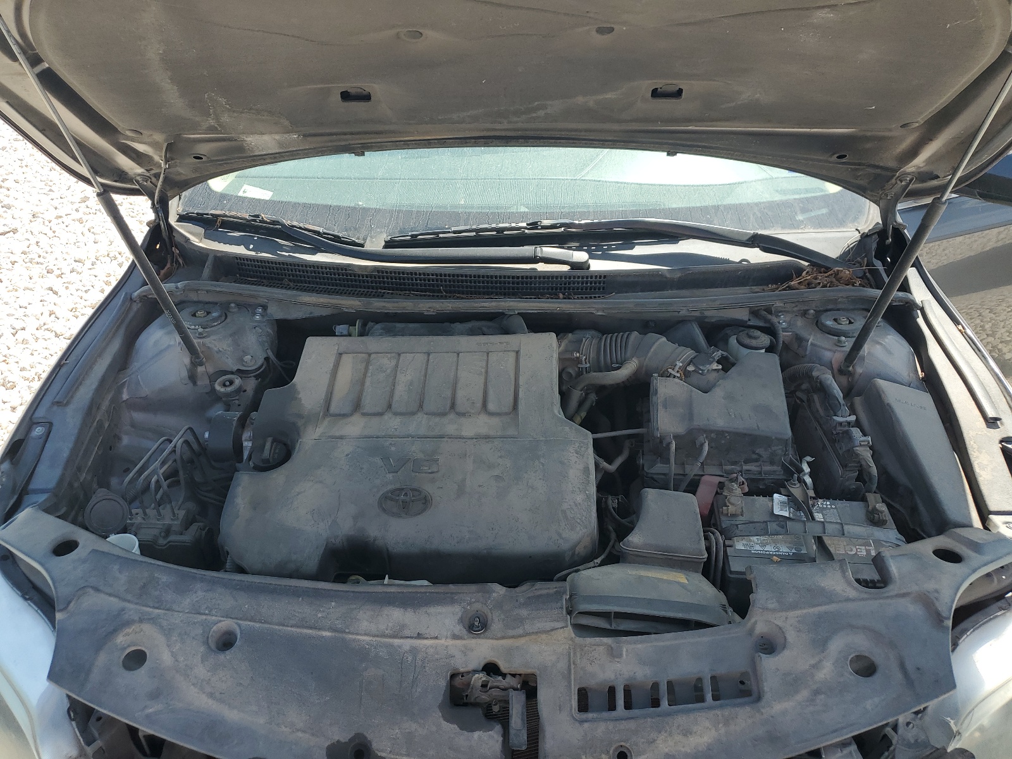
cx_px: 506
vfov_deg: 53.1
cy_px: 380
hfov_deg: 67.3
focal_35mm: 26
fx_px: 760
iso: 50
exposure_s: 1/1000
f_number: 1.5
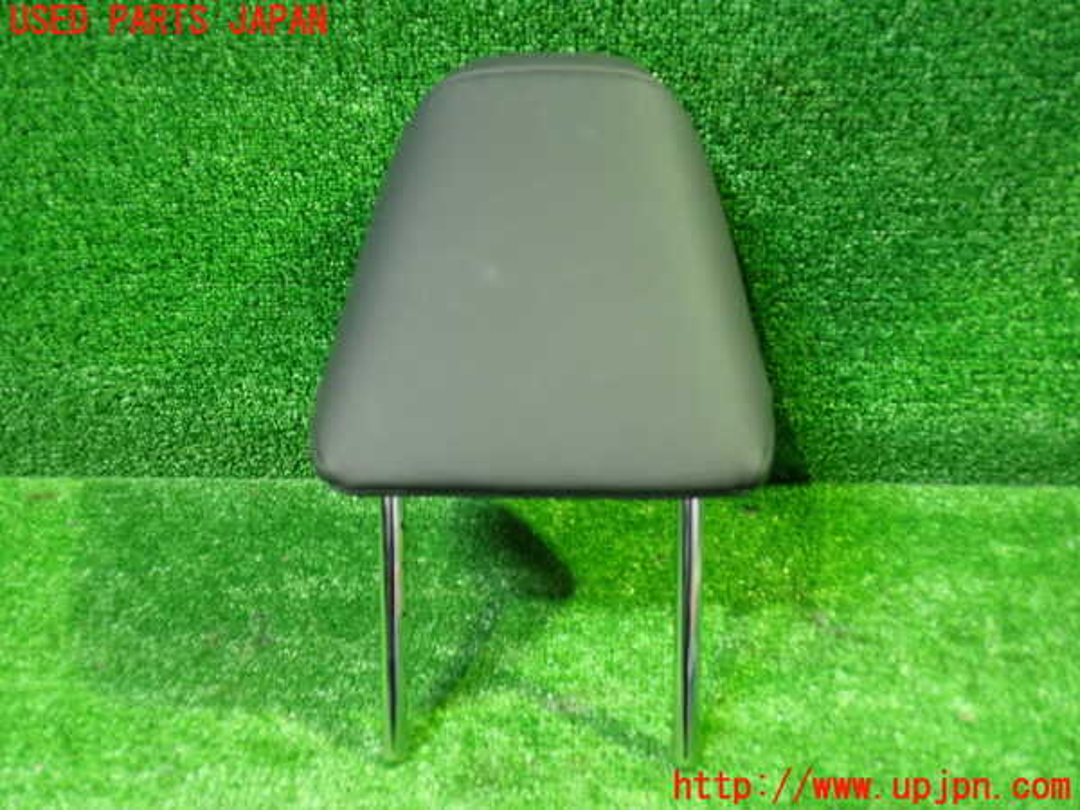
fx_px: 936
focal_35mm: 30
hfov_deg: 60.0
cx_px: 540
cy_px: 405
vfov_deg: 46.8
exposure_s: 1/25
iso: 800
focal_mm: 5.4
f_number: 2.3
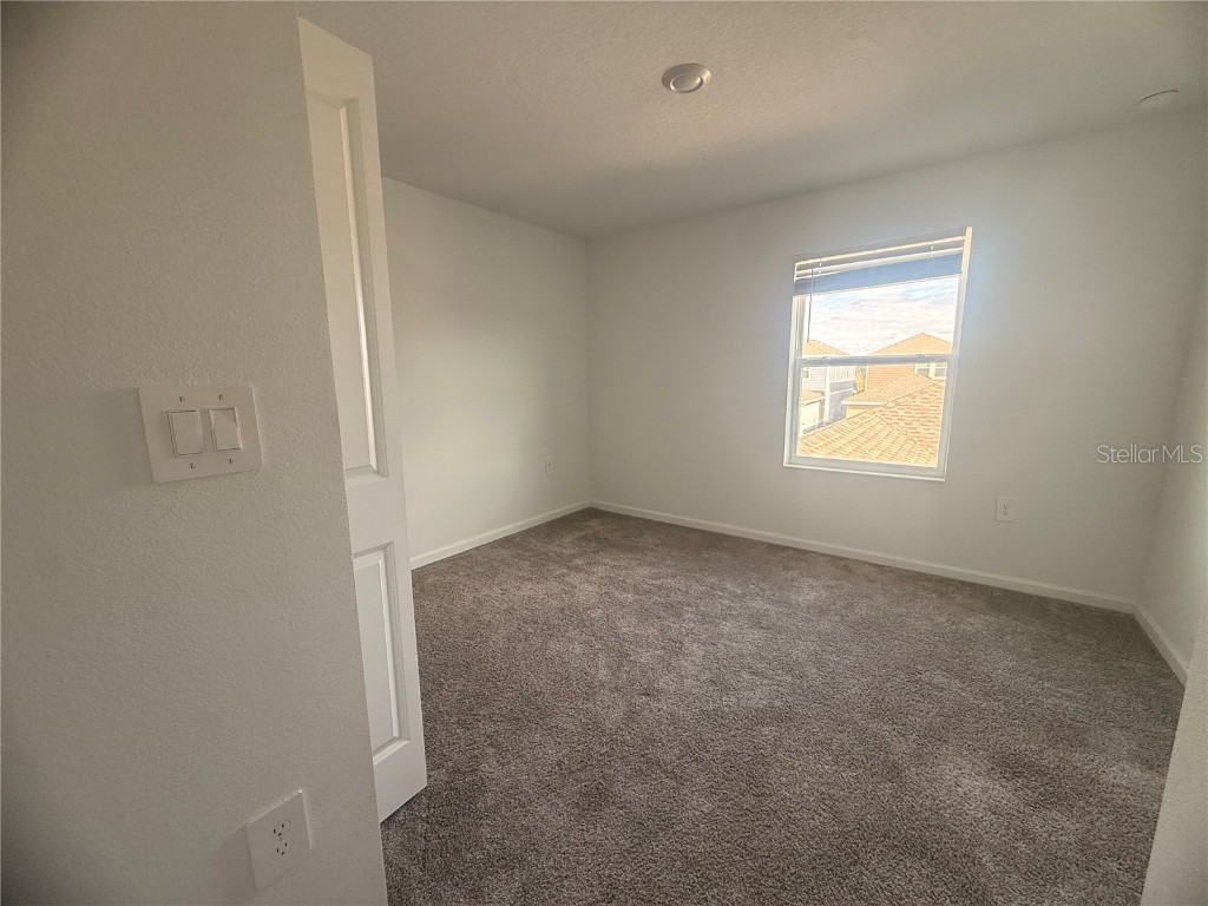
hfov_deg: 102.1
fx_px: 489
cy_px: 453
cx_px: 604
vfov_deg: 85.7
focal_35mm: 14
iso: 125
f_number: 2.2
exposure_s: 1/99
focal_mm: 2.22
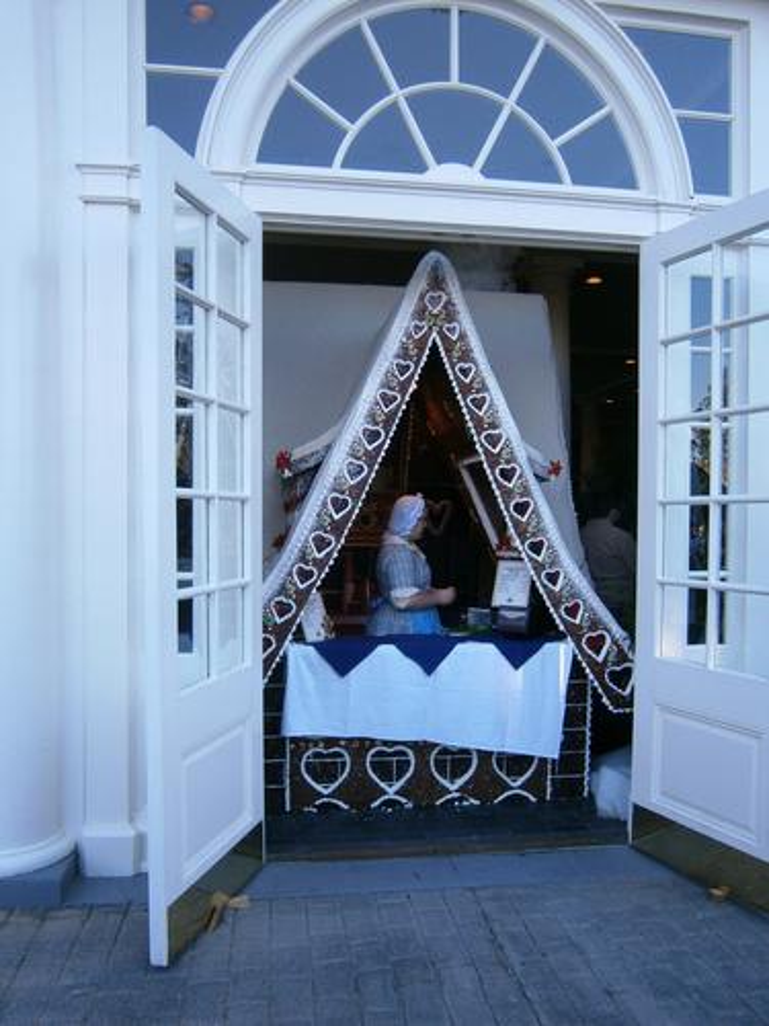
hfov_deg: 53.1
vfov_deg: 67.3
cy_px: 513
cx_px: 384
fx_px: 770
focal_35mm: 26
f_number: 2.8
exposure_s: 1/200
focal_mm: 4.7
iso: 80
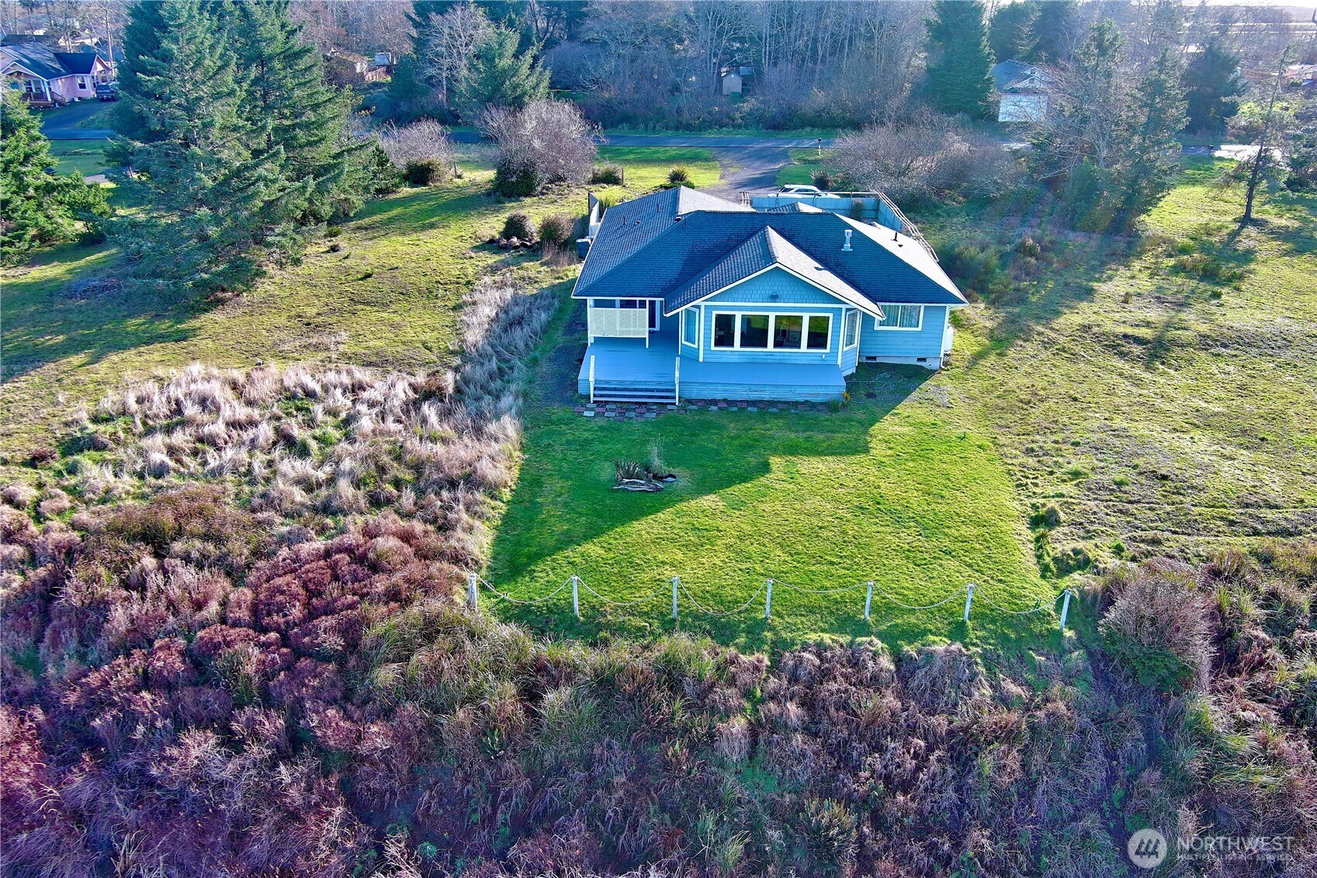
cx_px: 658
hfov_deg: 63.7
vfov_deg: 45.0
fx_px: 1061
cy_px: 439
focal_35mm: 29
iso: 100
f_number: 2.8
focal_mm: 10.57
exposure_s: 1/251
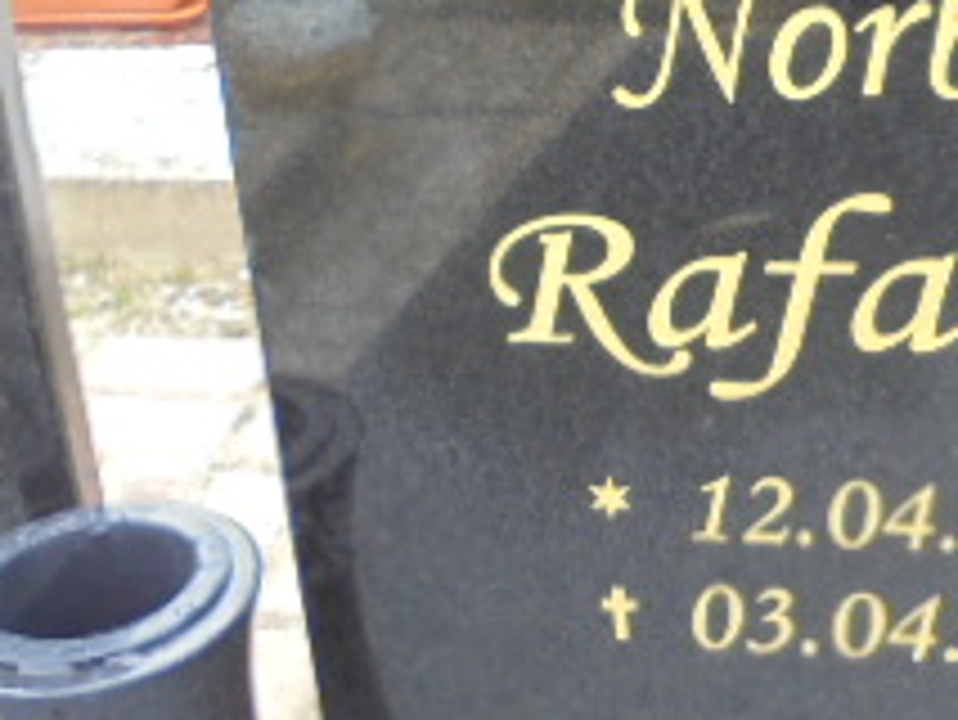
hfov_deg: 24.9
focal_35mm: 78
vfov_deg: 18.6
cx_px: 634
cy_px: 81
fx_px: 2160
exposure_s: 1/30
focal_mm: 4.6
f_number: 3.5
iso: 100
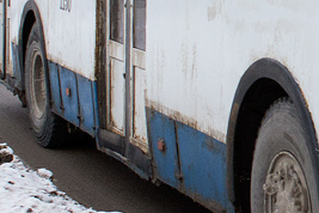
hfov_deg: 13.1
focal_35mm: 146
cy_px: 3
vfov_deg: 9.3
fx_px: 1294
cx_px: 510
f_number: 6.3
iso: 250
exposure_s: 1/200
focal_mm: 20
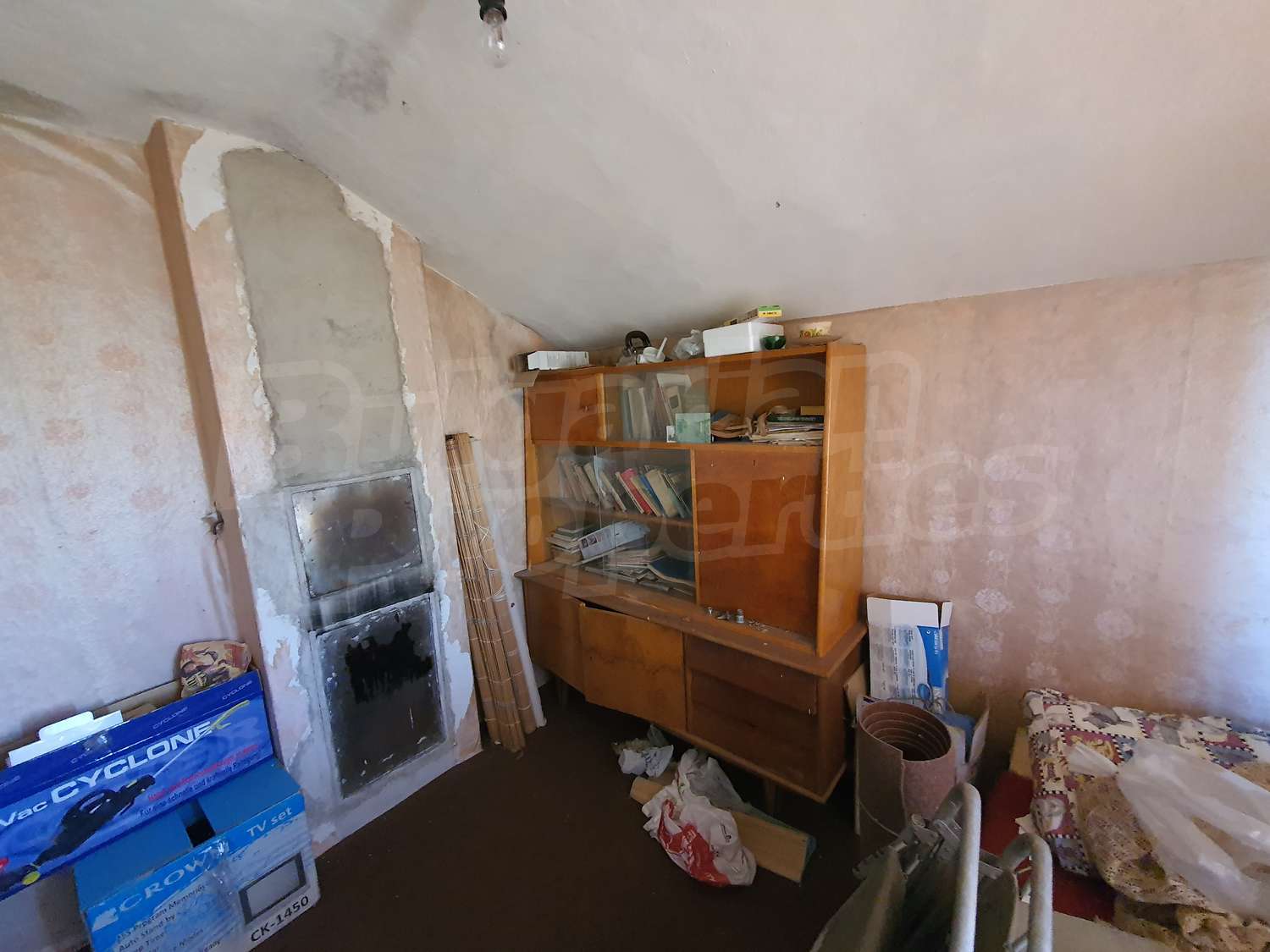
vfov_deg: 89.9
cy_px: 476
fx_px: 477
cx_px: 635
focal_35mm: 13
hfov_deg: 106.2
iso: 640
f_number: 2.2
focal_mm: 1.8
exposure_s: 1/20
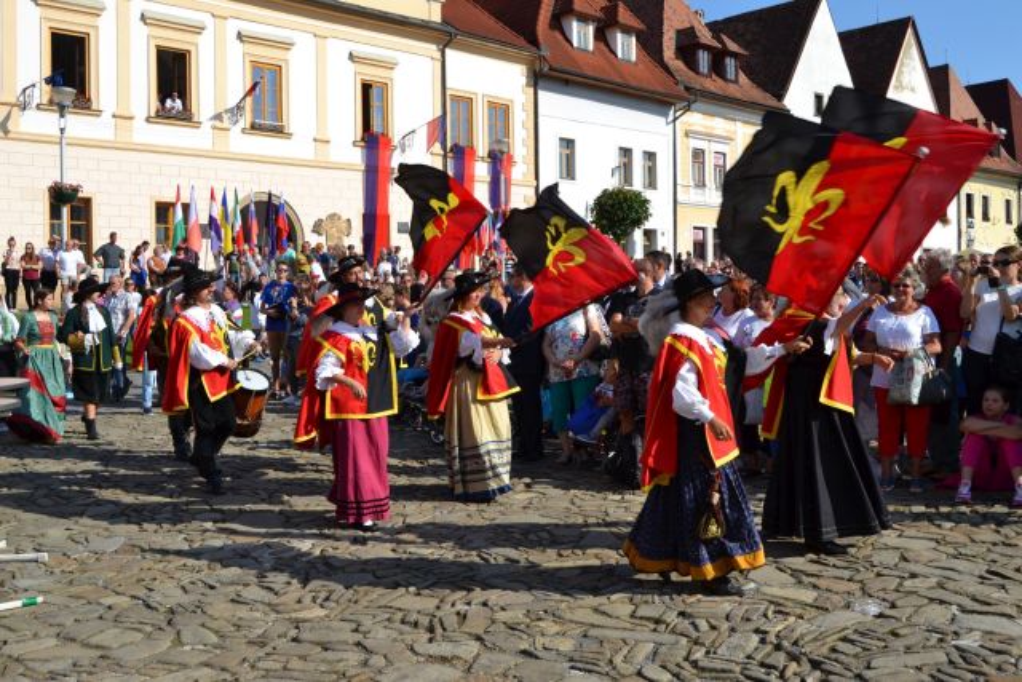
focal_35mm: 39
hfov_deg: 49.5
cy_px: 341
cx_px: 511
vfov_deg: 34.2
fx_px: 1107
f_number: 8
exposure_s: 1/250
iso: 100
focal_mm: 26
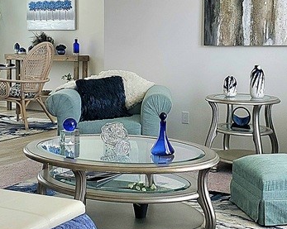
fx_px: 501
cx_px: 174
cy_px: 78
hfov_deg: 31.9
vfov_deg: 25.6
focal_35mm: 59
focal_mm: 4.3
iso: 200
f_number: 2.4
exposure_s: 1/120
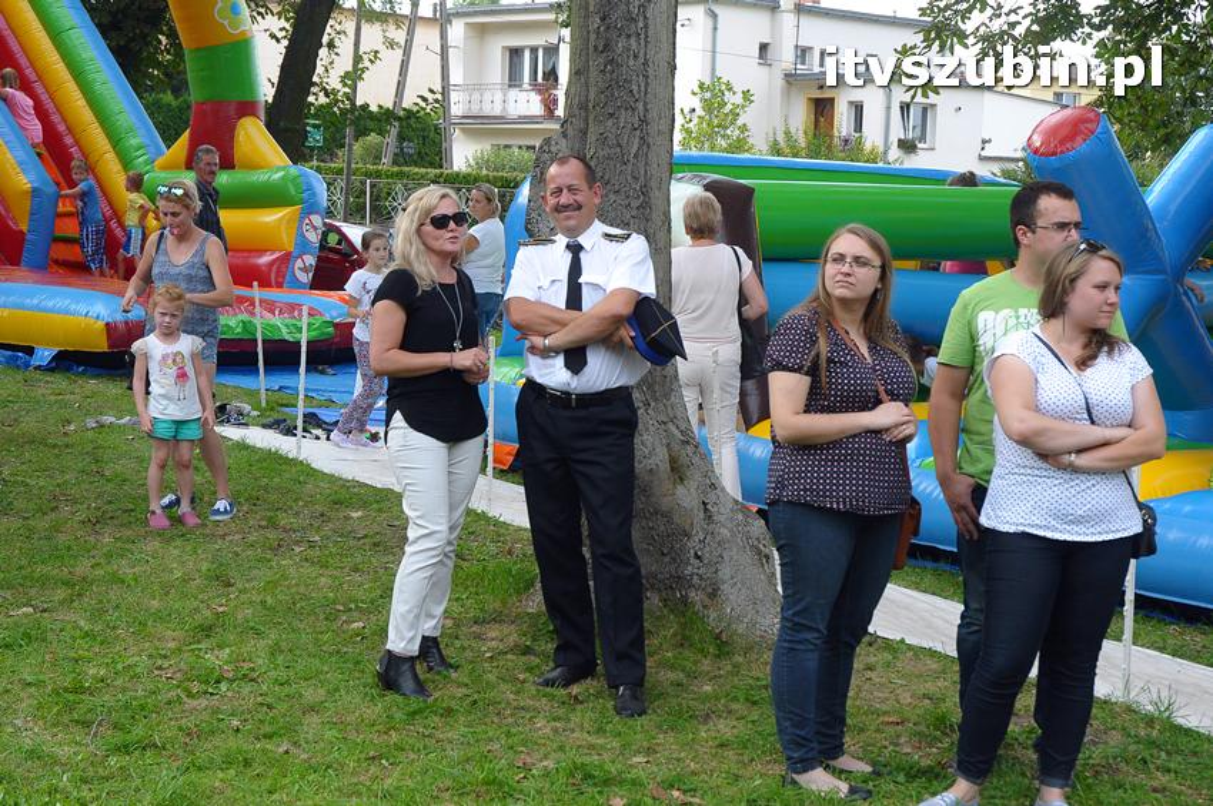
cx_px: 606
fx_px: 2020
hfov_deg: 33.4
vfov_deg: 22.6
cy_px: 403
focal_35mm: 60
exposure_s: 1/320
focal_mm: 40
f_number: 9
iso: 640
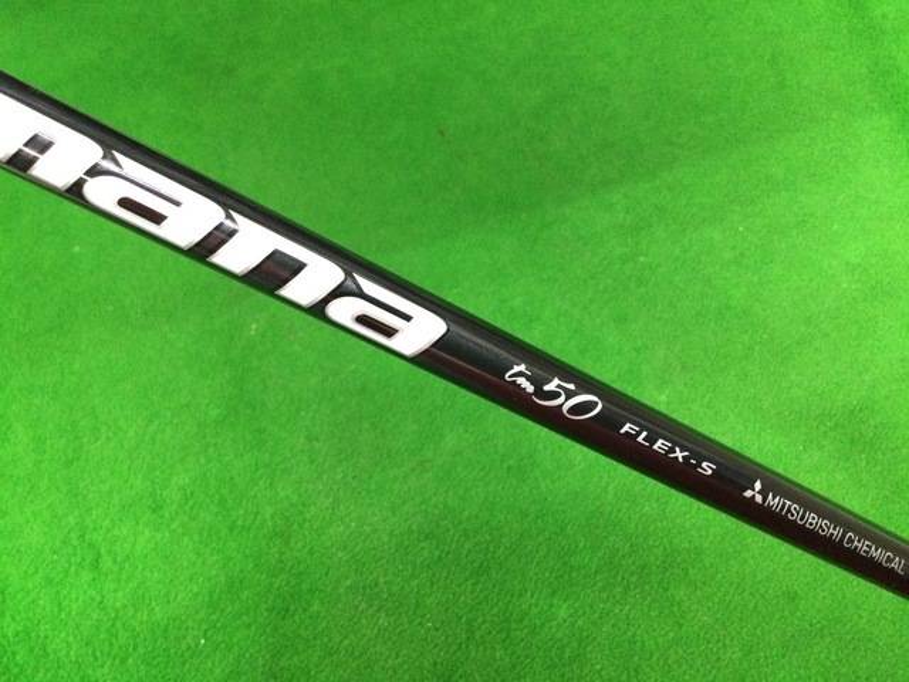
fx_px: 814
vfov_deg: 45.4
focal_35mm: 31
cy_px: 341
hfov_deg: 58.4
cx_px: 454
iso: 200
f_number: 2.4
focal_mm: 3.3
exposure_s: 1/30
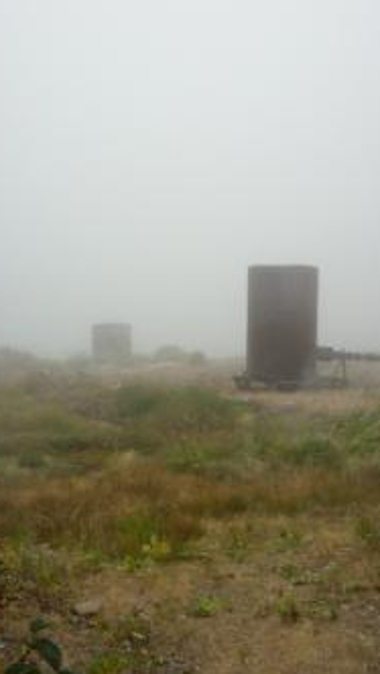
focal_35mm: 47
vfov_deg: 43.7
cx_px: 199
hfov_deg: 25.5
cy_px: 339
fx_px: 841
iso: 100
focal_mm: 5.2
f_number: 4
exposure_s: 1/100
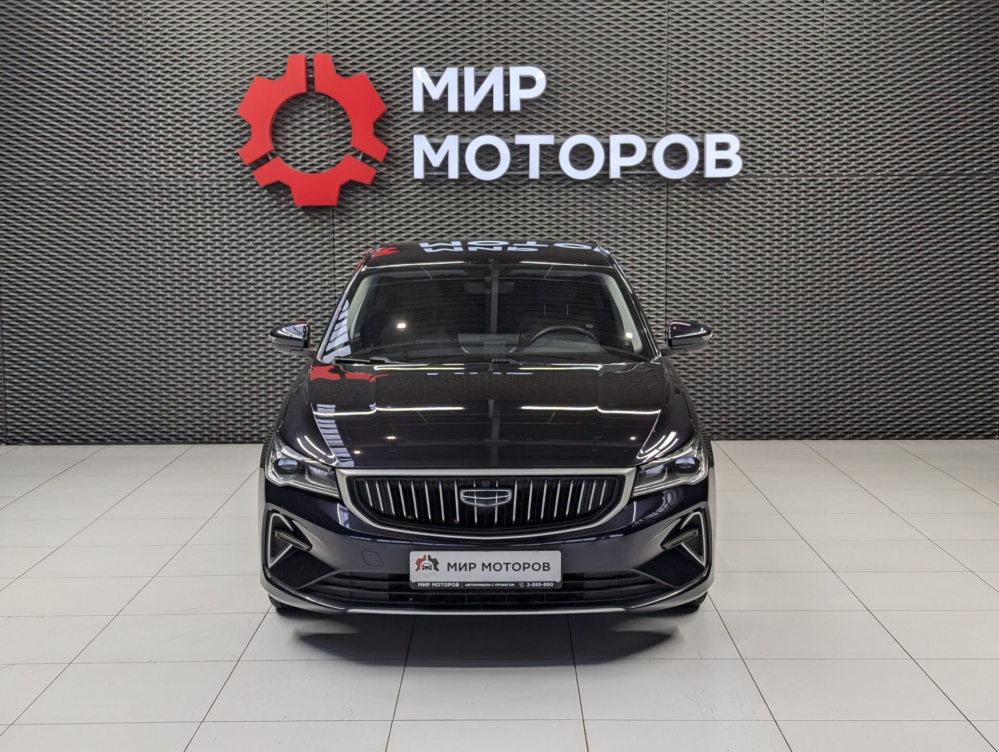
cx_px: 500
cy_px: 376
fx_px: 1387
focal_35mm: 48
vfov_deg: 30.3
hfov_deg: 39.6
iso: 42
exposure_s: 1/122
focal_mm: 6.81
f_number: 1.85
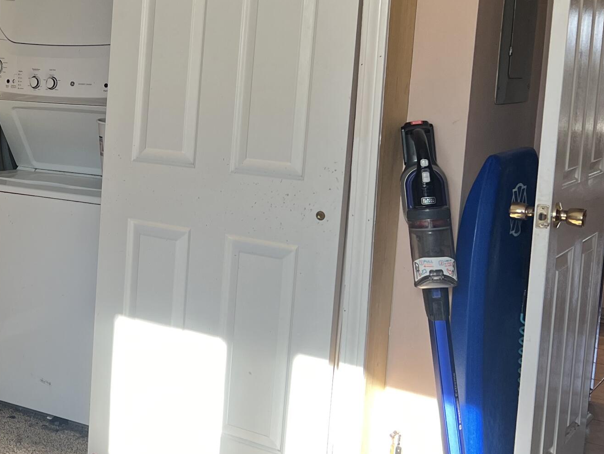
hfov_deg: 29.4
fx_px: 1030
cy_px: 169
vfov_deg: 24.8
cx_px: -67
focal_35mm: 59
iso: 80
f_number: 1.5
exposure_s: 1/121
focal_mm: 5.7
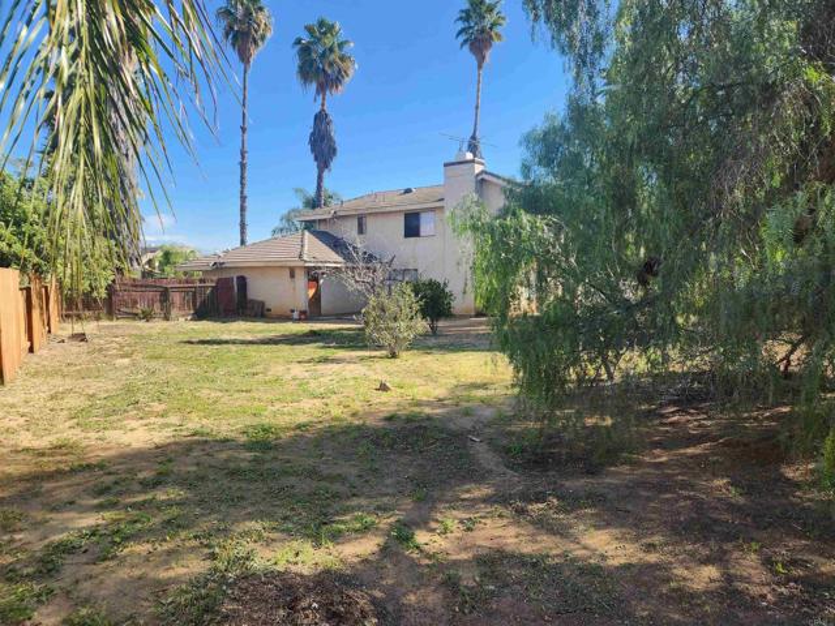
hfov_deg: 73.9
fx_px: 555
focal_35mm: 23
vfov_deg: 58.9
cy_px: 313
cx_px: 418
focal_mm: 5.4
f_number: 1.8
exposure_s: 1/622
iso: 20
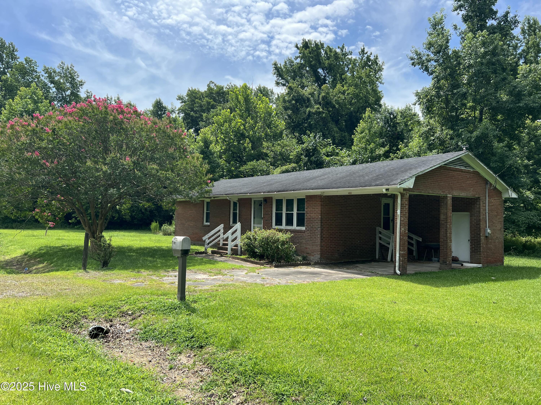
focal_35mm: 26
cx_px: 270
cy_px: 202
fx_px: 406
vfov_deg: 53.1
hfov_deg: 67.3
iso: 50
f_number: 1.5
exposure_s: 1/2915
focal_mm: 5.7
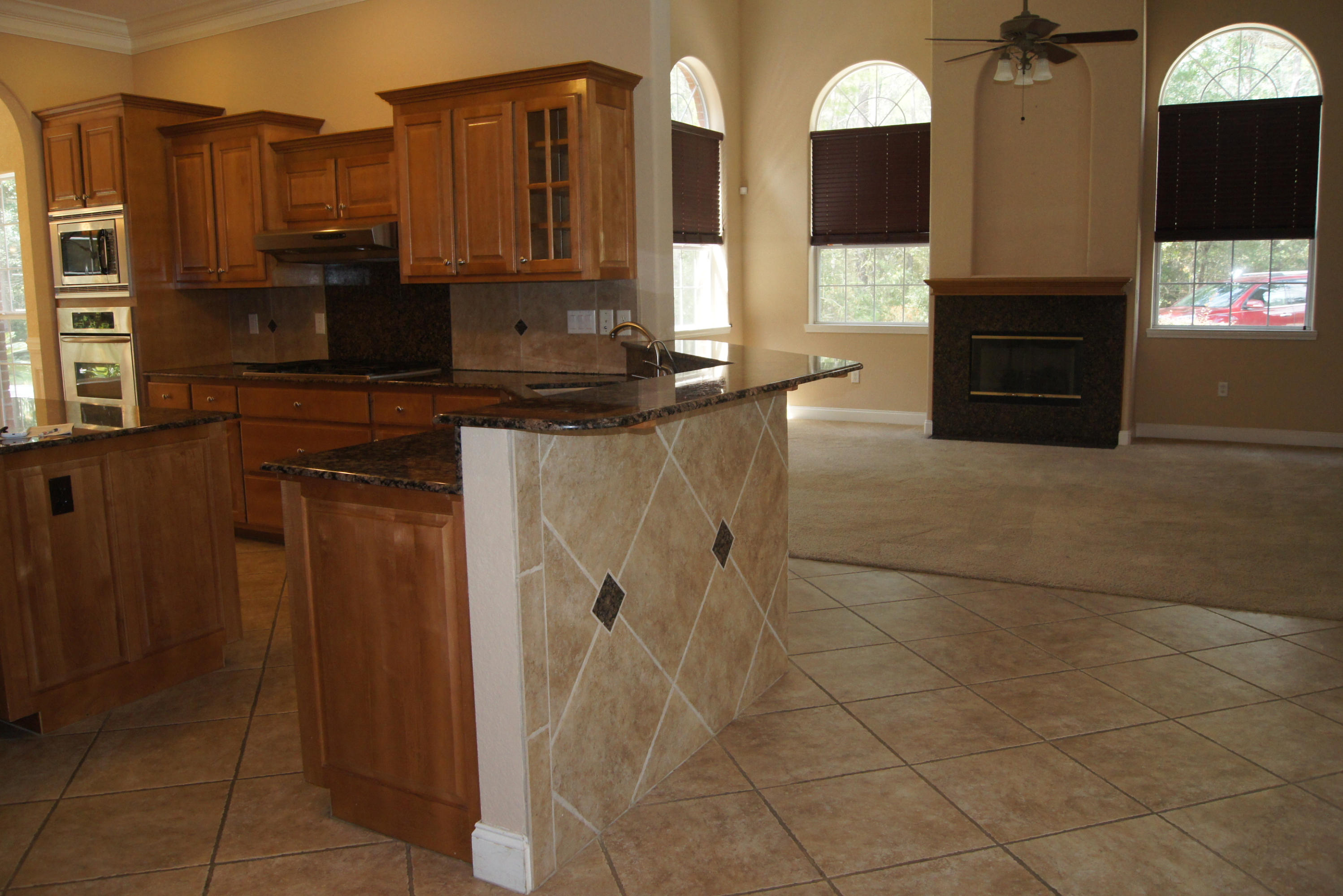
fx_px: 1008
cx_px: 672
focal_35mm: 27
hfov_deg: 67.4
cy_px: 448
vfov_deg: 48.0
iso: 800
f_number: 4.5
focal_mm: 18
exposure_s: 1/160
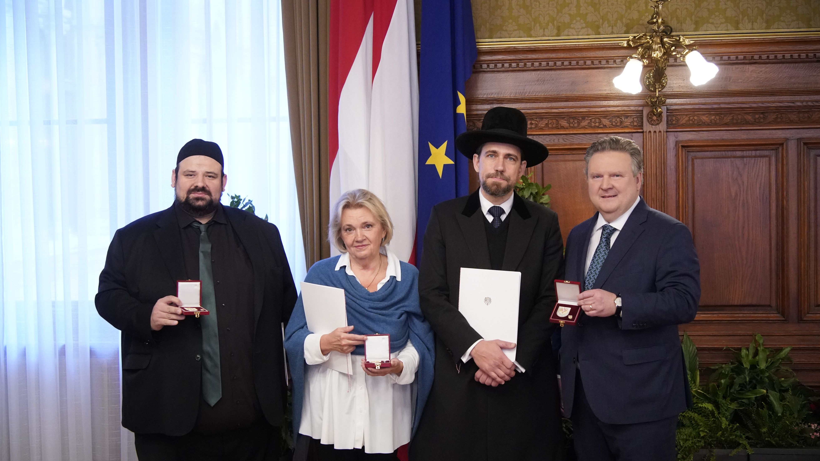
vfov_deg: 24.4
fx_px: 1065
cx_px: 409
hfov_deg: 42.1
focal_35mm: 49
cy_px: 241
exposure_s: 1/160
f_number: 3.5
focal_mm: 46
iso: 6400
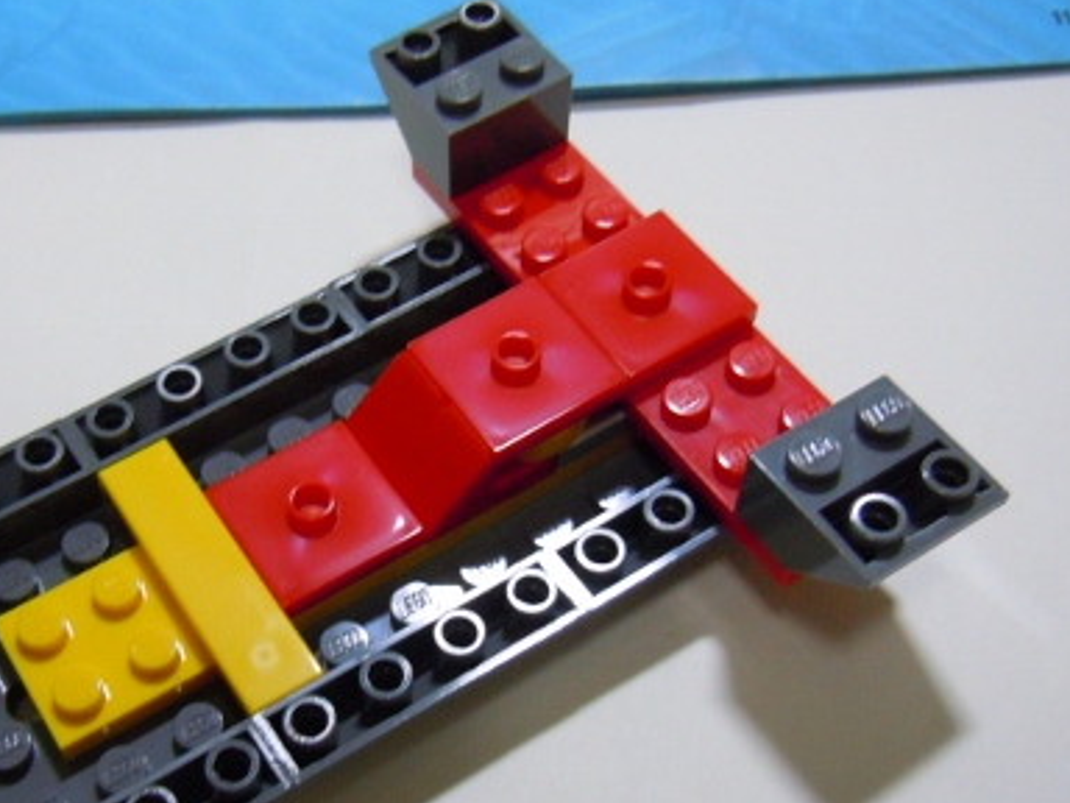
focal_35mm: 50
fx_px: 1546
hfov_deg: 37.7
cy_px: 474
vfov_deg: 29.1
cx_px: 346
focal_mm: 5.4
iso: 400
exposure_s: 1/20
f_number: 3.5
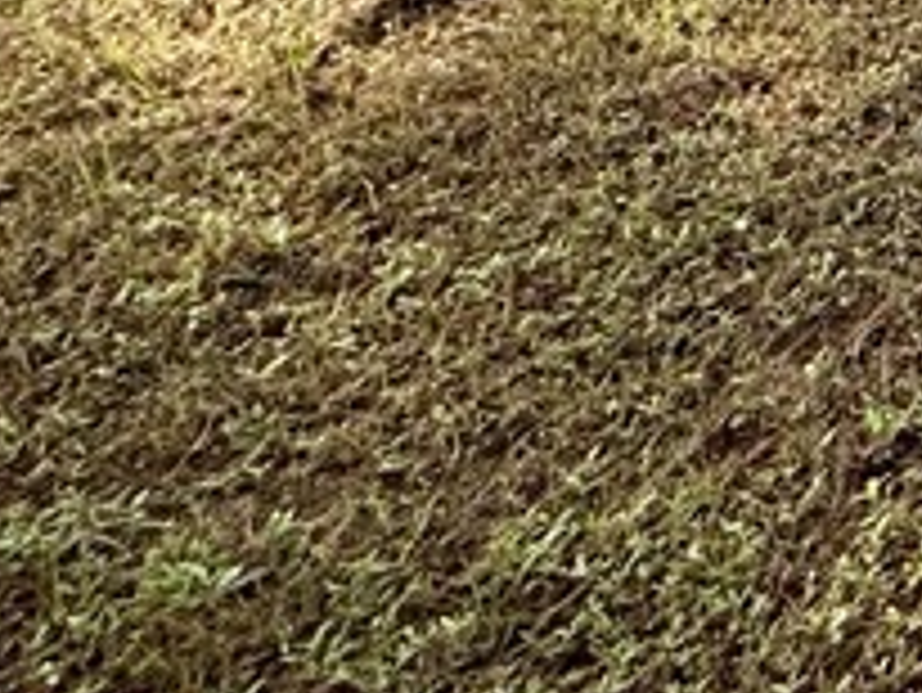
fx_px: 1866
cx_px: 1871
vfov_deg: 15.8
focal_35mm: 70
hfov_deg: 18.1
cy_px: -756
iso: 64
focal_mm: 2.22
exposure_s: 1/1613
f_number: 2.2
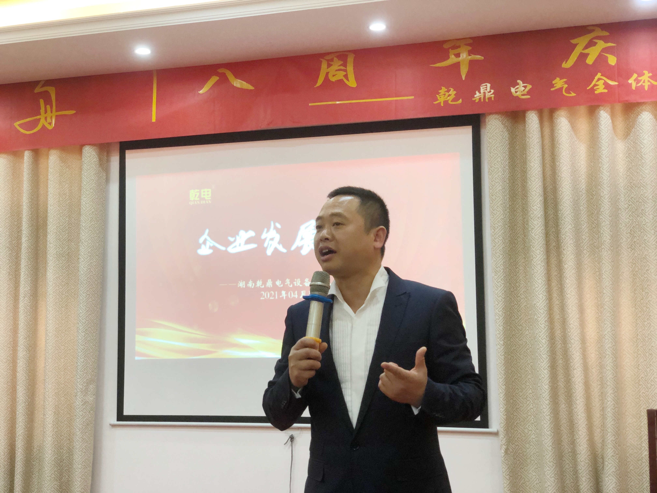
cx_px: 328
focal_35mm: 52
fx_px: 987
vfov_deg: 28.0
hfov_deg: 36.8
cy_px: 246
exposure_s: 1/50
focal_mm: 6
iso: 64
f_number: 2.4
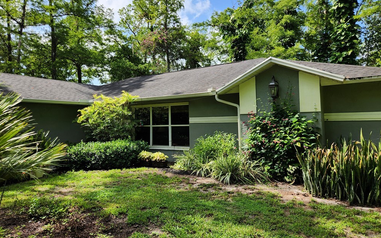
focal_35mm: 25
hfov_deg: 72.5
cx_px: 186
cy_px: 109
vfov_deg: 49.2
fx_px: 260
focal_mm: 5.4
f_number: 1.8
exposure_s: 1/713
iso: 20
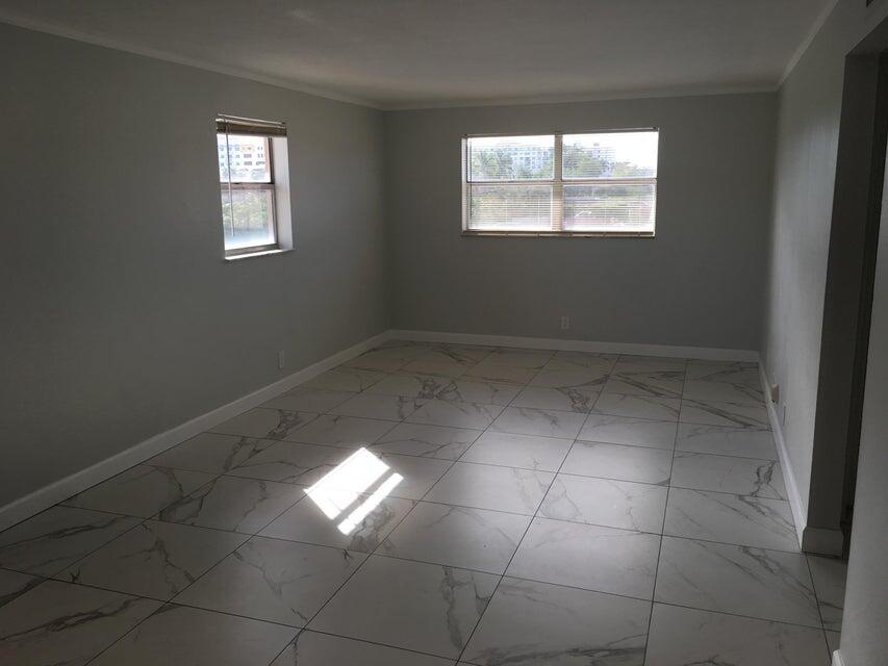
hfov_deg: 61.7
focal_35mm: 29
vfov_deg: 48.2
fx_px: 744
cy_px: 333
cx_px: 444
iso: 25
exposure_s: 1/162
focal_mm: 4.15
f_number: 2.2
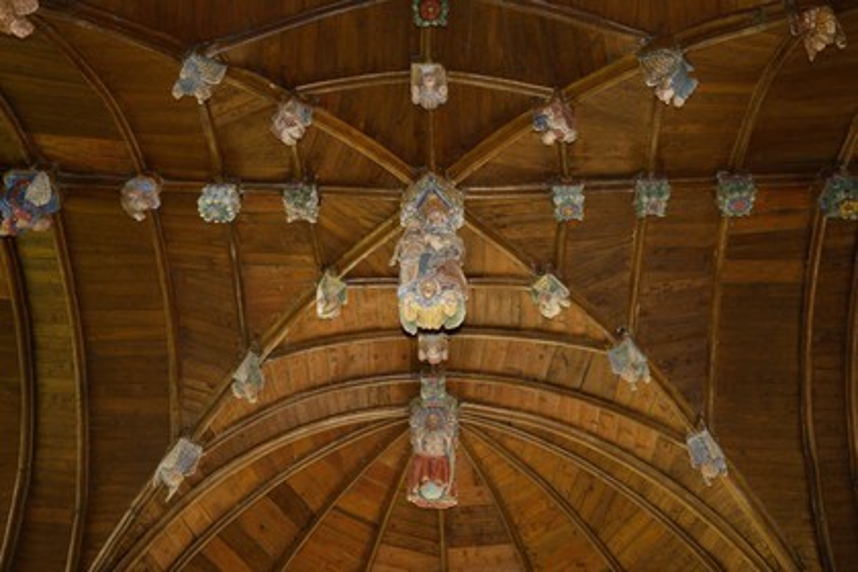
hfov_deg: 48.5
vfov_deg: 33.4
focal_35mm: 40
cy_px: 286
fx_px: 953
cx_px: 429
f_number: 5
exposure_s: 1/6
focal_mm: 40
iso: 1600
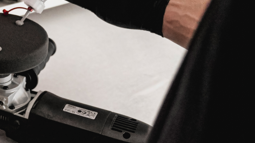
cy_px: 92
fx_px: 500
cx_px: 41
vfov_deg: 16.3
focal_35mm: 74
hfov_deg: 27.8
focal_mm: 17
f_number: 2.8
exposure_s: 1/50
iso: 3200
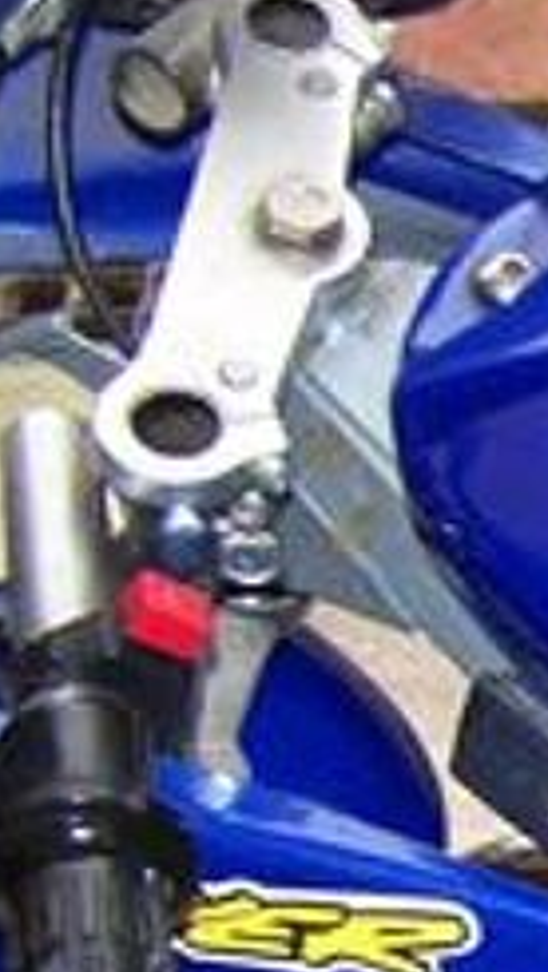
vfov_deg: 12.5
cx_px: 1529
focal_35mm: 169
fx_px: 4361
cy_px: 1087
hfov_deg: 6.6
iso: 80
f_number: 2.8
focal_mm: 6.3
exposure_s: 1/60
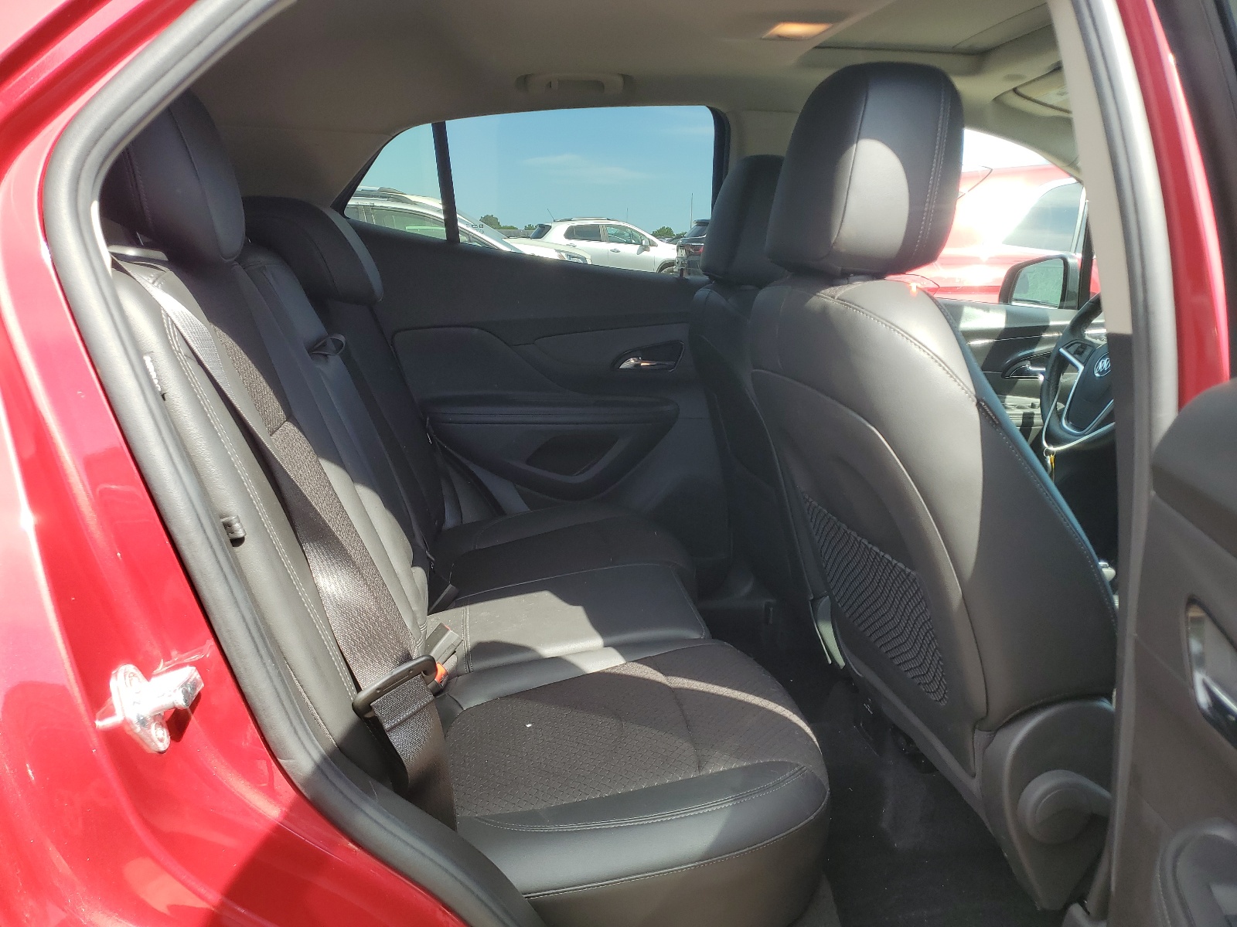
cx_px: 618
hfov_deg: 67.3
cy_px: 464
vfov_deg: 53.1
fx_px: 929
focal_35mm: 26
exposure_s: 1/455
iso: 50
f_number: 1.5
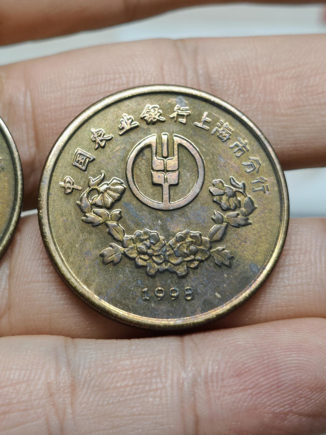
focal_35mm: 95
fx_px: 1193
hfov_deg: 15.6
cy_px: 218
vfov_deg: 20.7
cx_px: 163
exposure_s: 1/100
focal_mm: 7.62
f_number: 1.6
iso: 64
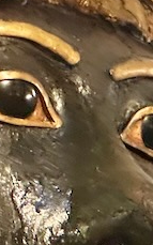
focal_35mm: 457
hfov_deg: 2.9
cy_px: 129
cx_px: -147
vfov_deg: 4.6
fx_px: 3051
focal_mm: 9
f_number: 2.8
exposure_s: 1/34
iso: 1000
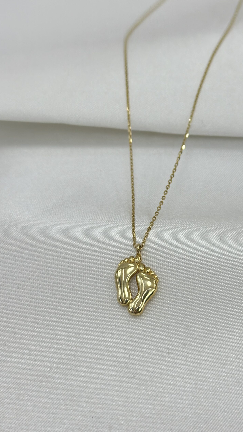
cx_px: 146
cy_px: 215
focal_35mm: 53
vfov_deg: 39.2
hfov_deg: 22.6
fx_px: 607
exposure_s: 1/543
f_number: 1.78
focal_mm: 6.86
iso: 80
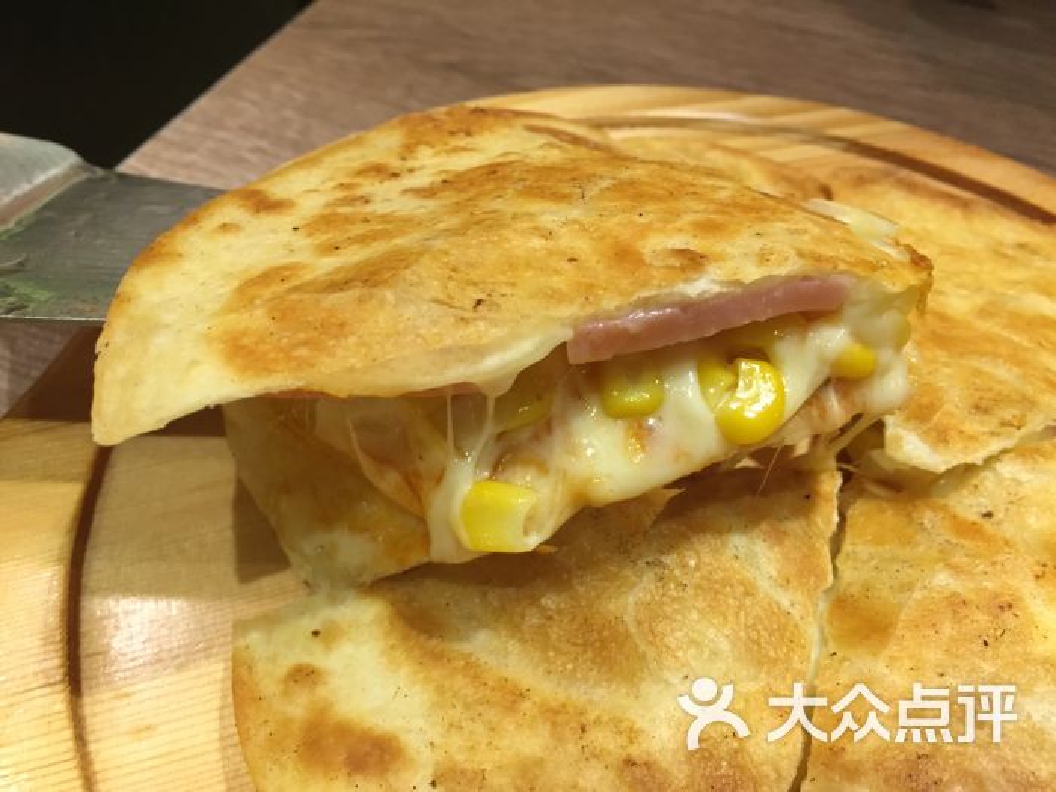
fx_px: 885
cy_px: 396
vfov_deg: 48.2
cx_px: 528
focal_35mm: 29
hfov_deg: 61.7
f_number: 2.2
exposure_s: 1/30
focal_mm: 4.15
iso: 125
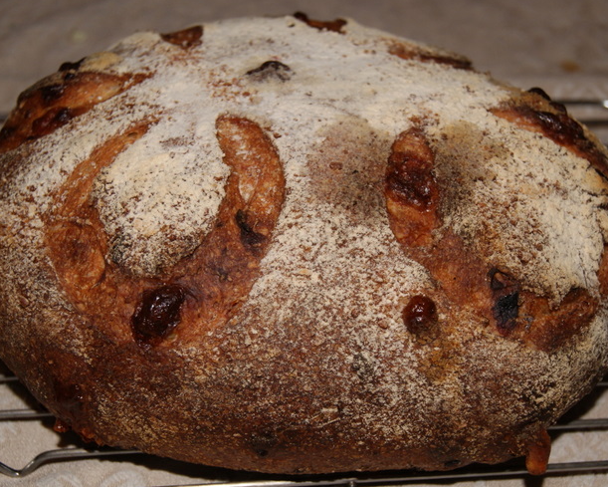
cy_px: 254
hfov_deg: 29.3
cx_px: 310
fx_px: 1163
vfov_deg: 23.6
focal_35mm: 65
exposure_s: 1/60
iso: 400
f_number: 5.6
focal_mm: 35
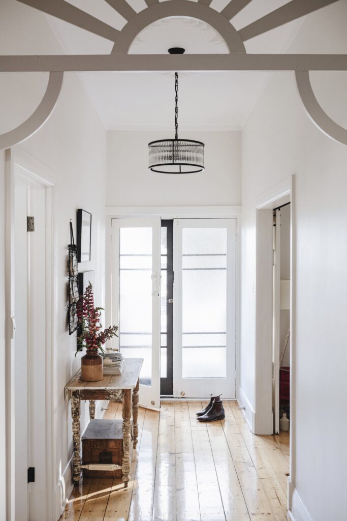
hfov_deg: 35.1
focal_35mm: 38
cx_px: 174
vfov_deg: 50.7
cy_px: 260
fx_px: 549
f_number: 7.1
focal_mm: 38
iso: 400
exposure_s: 1/8
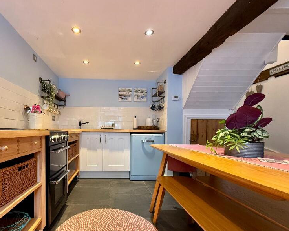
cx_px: 112
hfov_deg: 82.0
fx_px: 163
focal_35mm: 19
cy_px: 134
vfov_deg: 70.4
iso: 250
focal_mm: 2.22
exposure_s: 1/50
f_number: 2.2
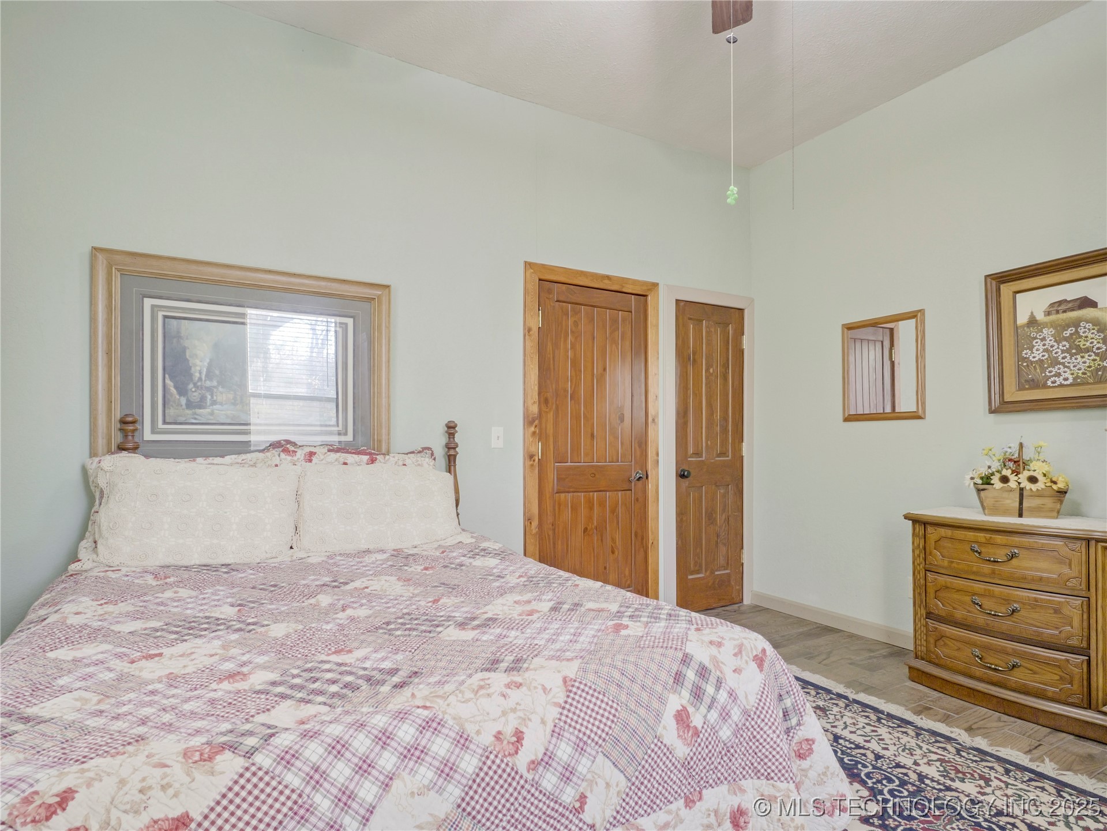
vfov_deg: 71.6
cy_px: 416
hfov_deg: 87.7
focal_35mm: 18
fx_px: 576
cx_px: 554
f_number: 9
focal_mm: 9
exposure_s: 3.2
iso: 500
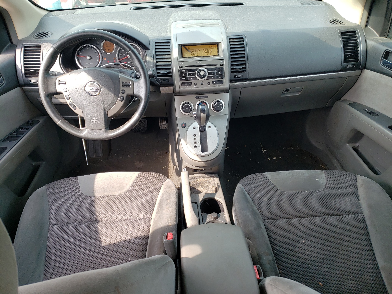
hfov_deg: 67.3
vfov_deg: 53.1
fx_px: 294
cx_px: 196
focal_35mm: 26
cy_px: 147
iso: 50
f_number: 1.5
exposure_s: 1/323
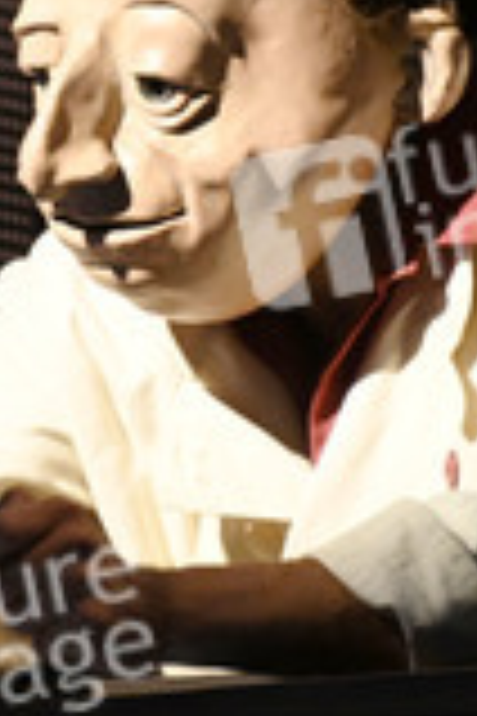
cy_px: -23
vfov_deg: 1.7
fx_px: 23987
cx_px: 54
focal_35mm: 1207
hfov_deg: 1.1
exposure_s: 1/125
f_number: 5.6
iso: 6400
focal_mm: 480
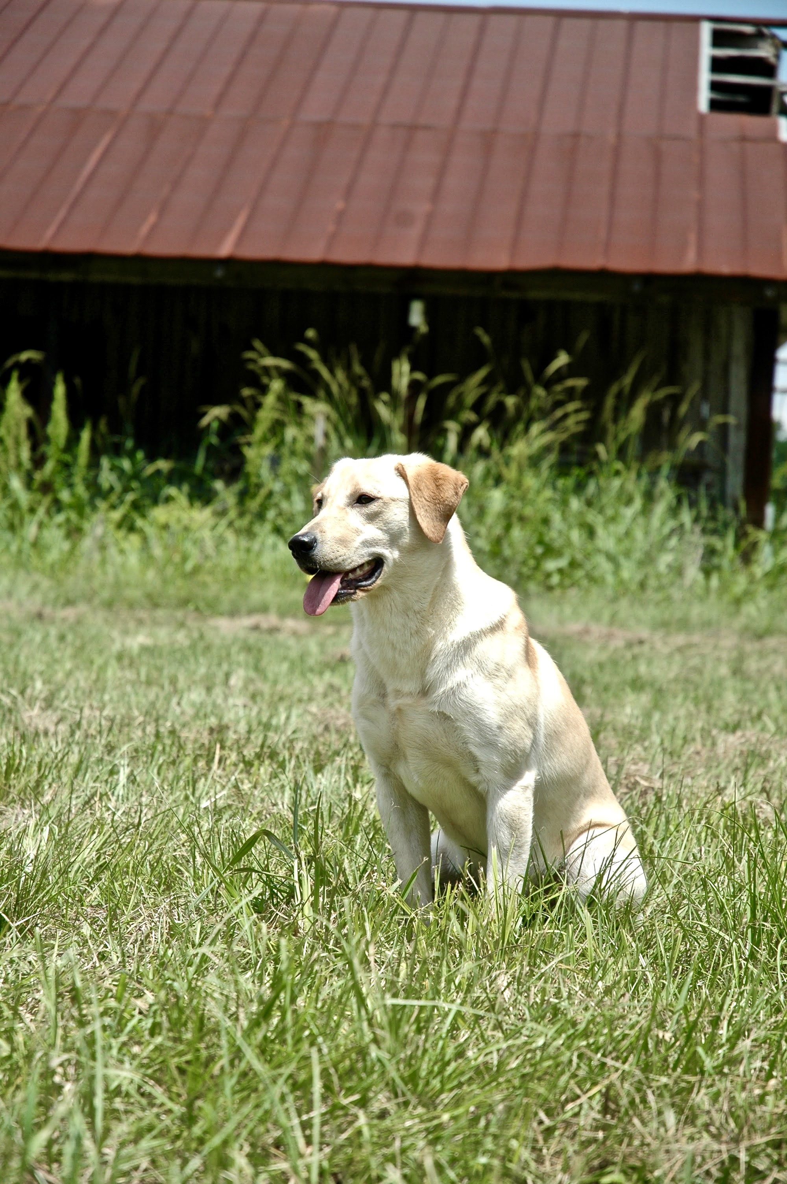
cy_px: 592
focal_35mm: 105
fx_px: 3449
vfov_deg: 19.5
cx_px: 394
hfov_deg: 13.0
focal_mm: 70
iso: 200
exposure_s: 1/1250
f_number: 4.5
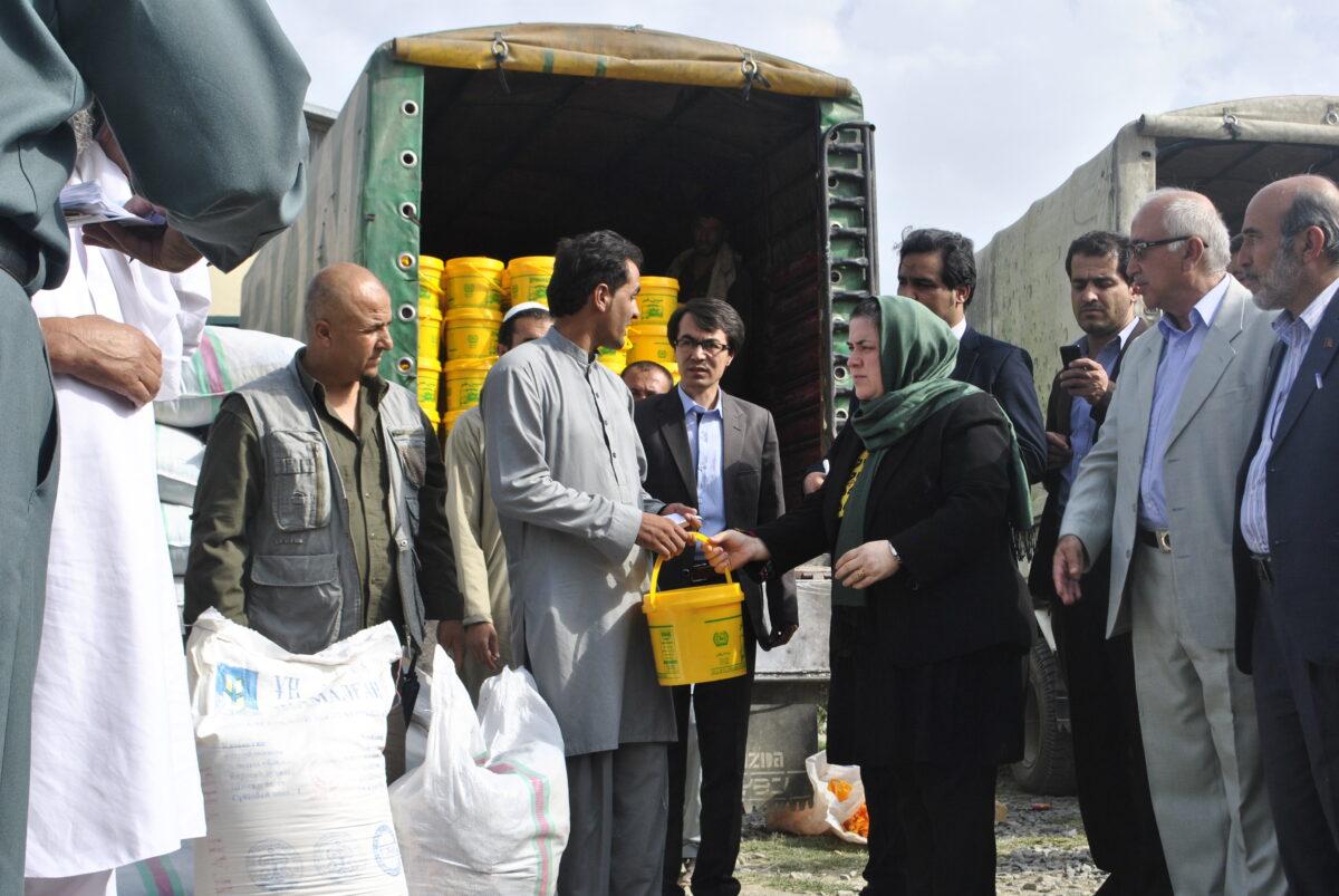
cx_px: 670
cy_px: 448
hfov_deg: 37.8
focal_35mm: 52
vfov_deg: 25.8
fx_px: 1955
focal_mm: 35
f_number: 10
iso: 200
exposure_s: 1/250
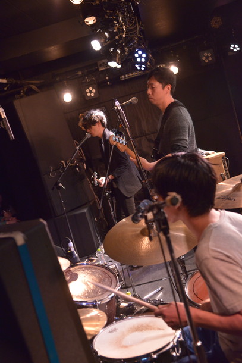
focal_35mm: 50
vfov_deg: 39.6
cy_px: 182
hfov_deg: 27.0
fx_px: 504
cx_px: 121
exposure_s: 1/125
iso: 2500
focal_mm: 50
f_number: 4.5
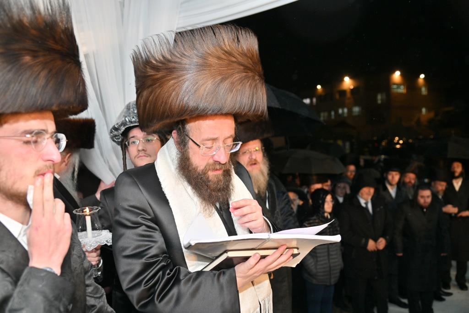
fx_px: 443
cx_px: 234
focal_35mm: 34
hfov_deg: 55.8
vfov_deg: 38.9
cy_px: 156
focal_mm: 34
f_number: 4
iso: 320
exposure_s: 1/200
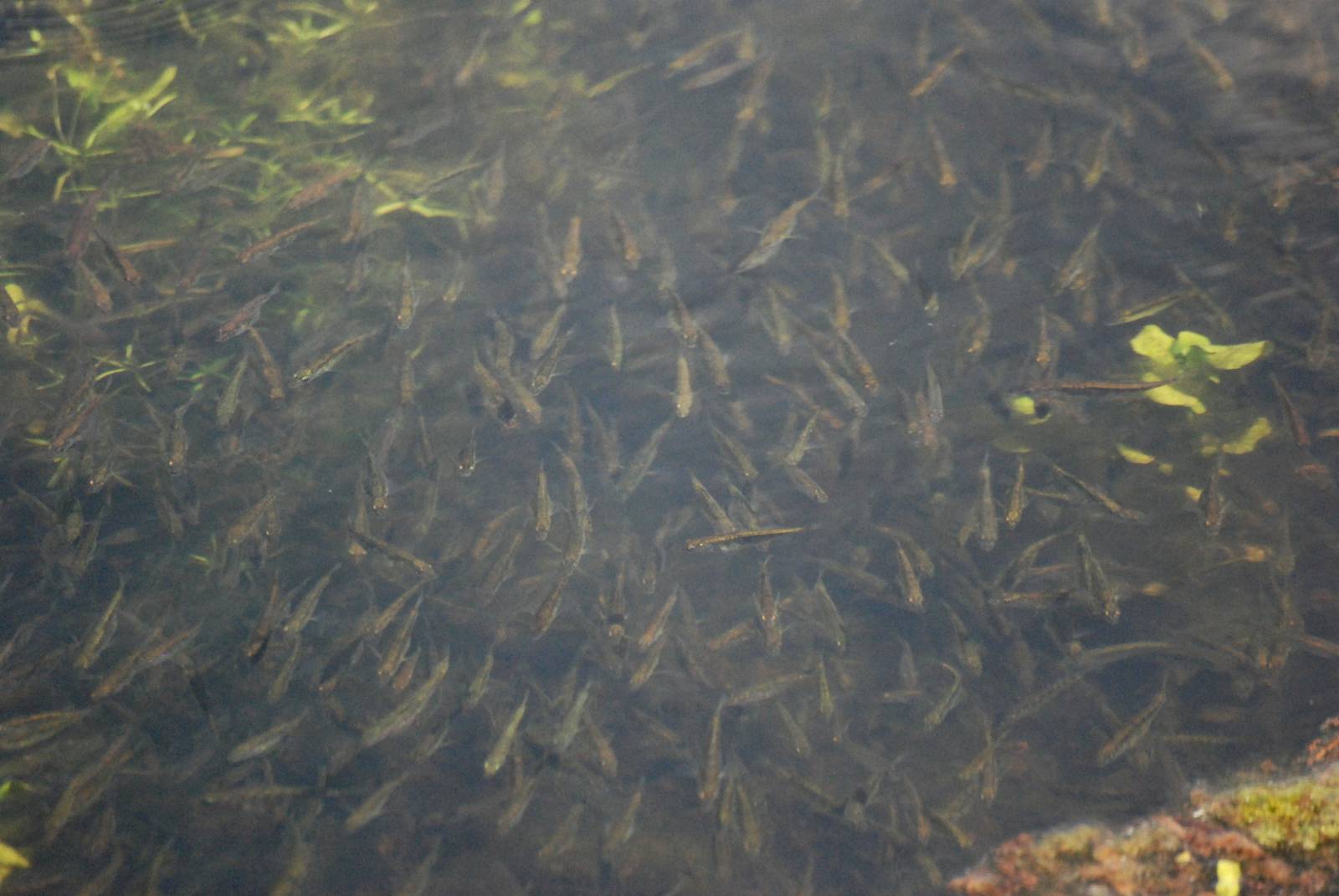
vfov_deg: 3.1
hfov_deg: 4.6
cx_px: 670
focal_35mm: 450
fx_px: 16757
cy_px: 448
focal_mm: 300
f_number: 5.6
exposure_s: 1/2000
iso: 1600
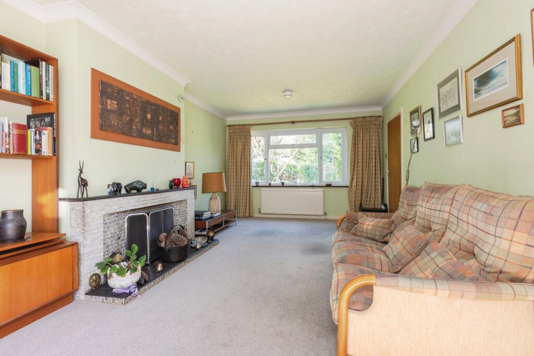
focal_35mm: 16
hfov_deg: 96.7
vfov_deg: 73.8
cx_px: 267
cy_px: 178
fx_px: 237
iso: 200
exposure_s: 1/10
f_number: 8
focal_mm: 16
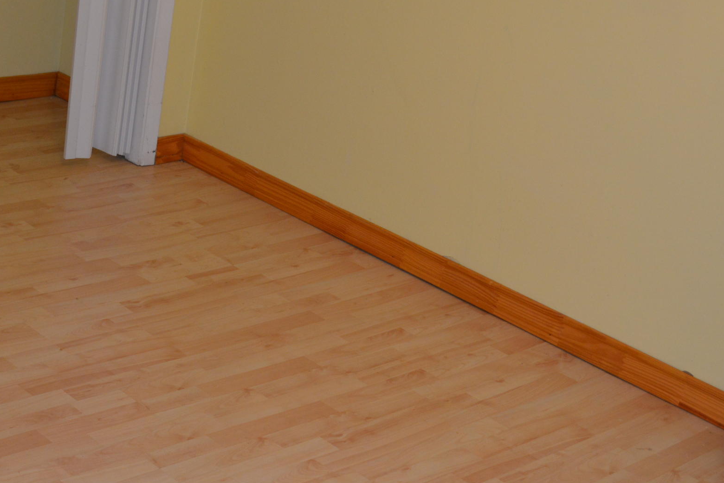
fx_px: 1508
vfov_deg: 18.1
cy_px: 173
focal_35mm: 75
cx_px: 254
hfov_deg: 26.9
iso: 640
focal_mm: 26
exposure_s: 1/60
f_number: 4.2
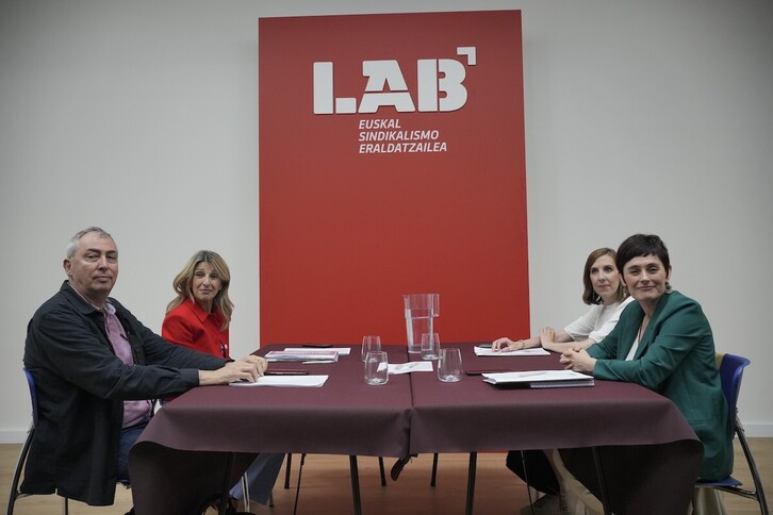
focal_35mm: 35
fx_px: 751
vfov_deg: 37.9
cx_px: 386
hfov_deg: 54.4
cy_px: 258
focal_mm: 35
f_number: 5.6
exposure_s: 1/400
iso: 4000
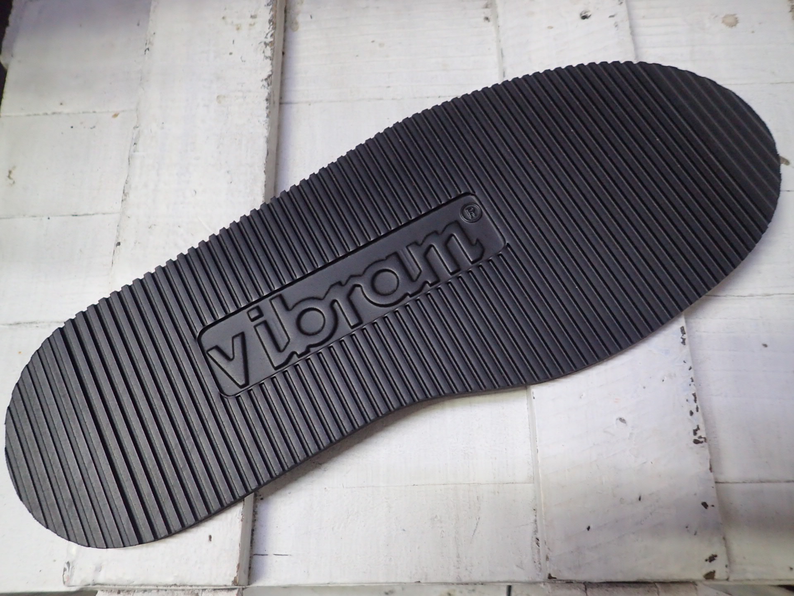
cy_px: 298
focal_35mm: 25
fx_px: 573
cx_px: 397
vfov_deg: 54.9
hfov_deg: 69.4
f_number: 2
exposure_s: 1/30
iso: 400
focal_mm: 4.5
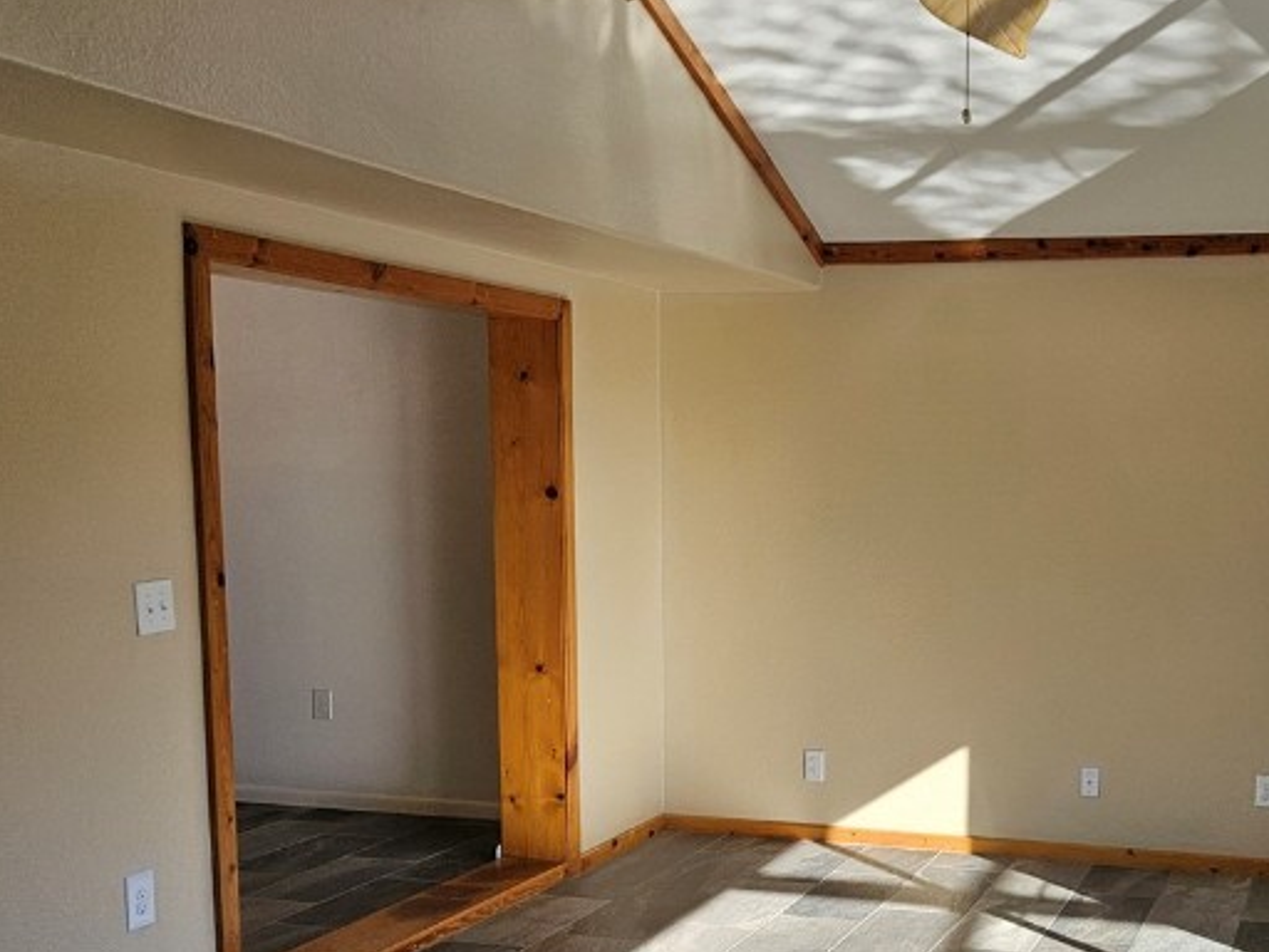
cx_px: 972
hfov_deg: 40.0
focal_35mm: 46
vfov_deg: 31.0
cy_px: 699
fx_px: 1686
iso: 64
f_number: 1.8
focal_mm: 5.4
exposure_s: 1/359
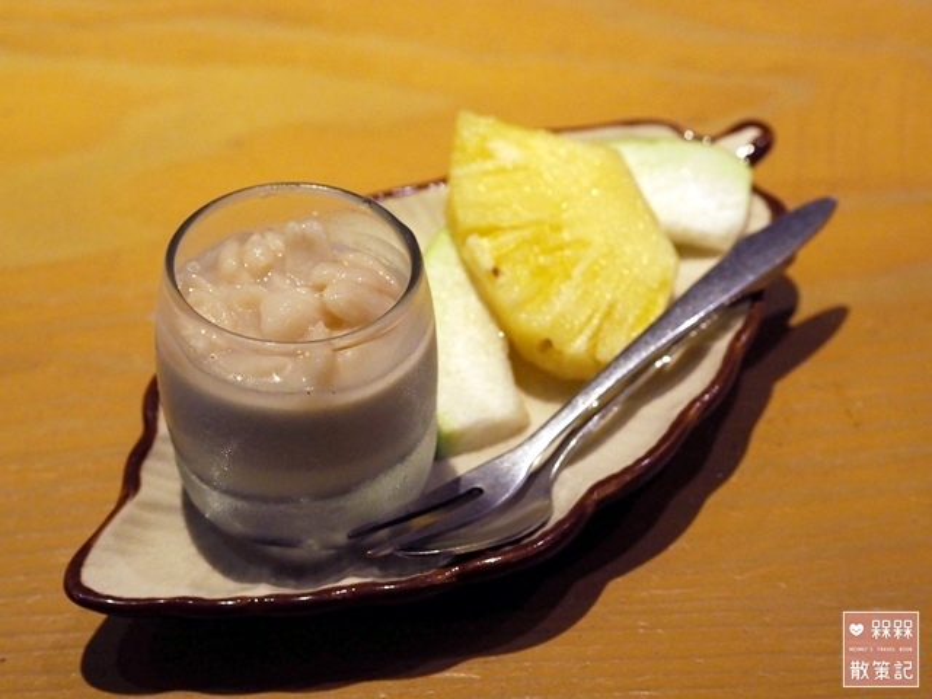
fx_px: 2423
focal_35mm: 90
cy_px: 350
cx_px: 466
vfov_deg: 16.4
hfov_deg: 21.8
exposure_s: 1/60
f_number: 5
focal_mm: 45
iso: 1600
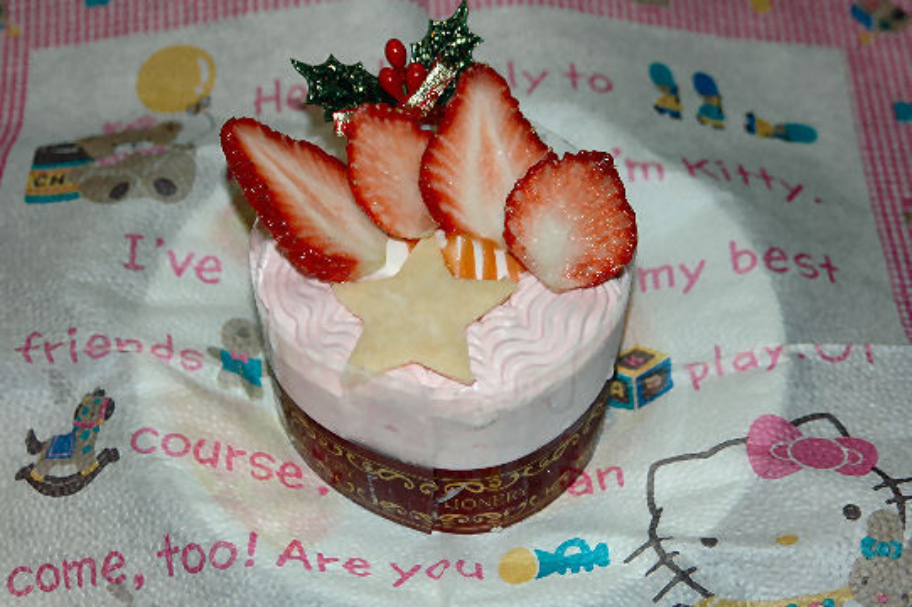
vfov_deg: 14.7
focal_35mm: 93
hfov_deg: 21.9
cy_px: 304
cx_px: 456
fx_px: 2354
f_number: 5
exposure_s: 1/60
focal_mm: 62
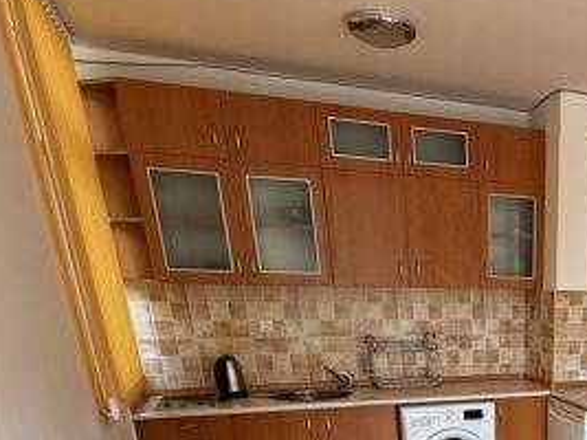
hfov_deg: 44.6
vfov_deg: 31.4
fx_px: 627
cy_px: 548
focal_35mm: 37
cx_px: 551
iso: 64
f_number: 2.2
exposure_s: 1/99
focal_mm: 2.22
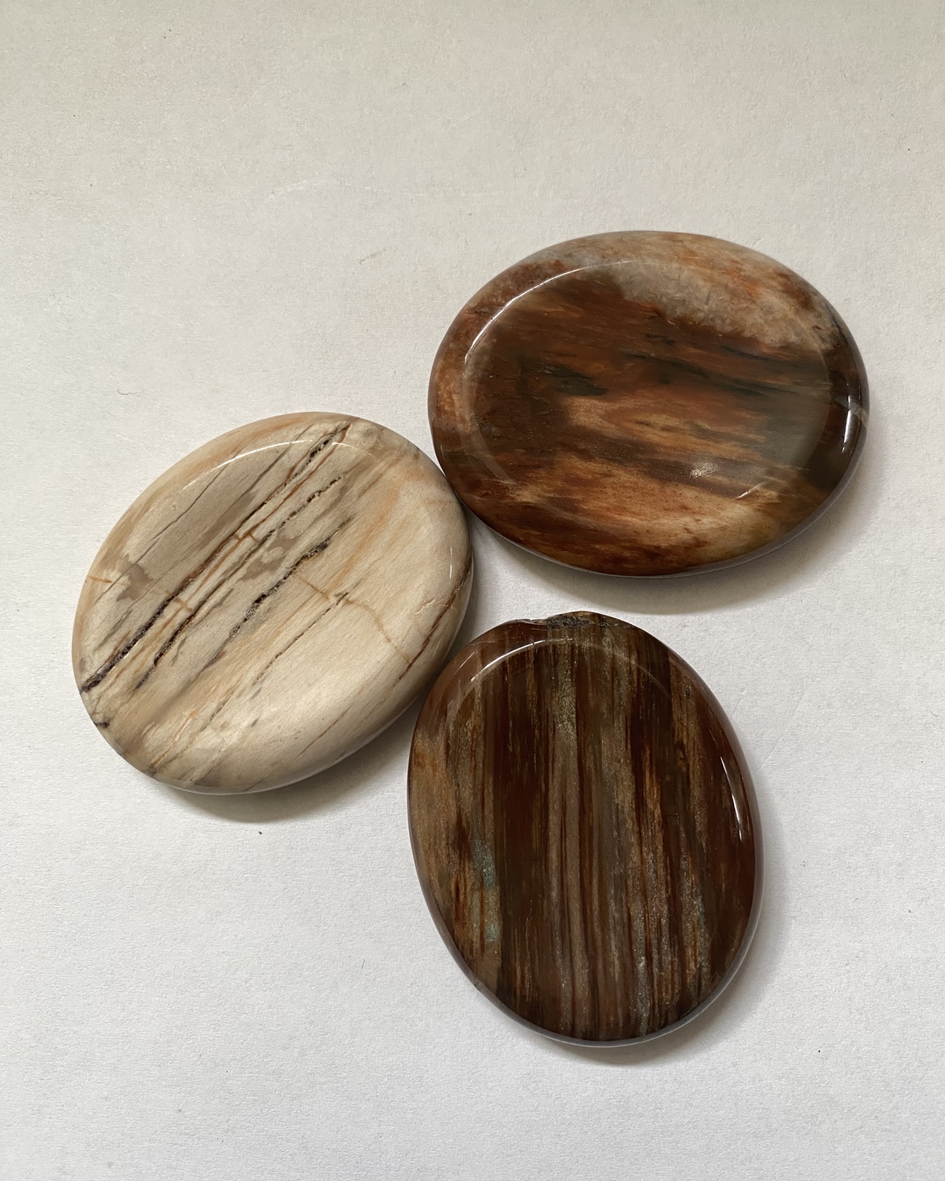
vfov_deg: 64.1
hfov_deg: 53.2
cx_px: 487
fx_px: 944
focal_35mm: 27
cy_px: 599
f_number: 1.8
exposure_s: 1/60
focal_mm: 4.25
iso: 100
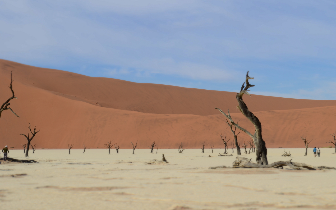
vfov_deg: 15.4
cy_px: 102
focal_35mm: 85
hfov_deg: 24.5
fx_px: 774
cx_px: 169
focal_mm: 55
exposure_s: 1/250
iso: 100
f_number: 13
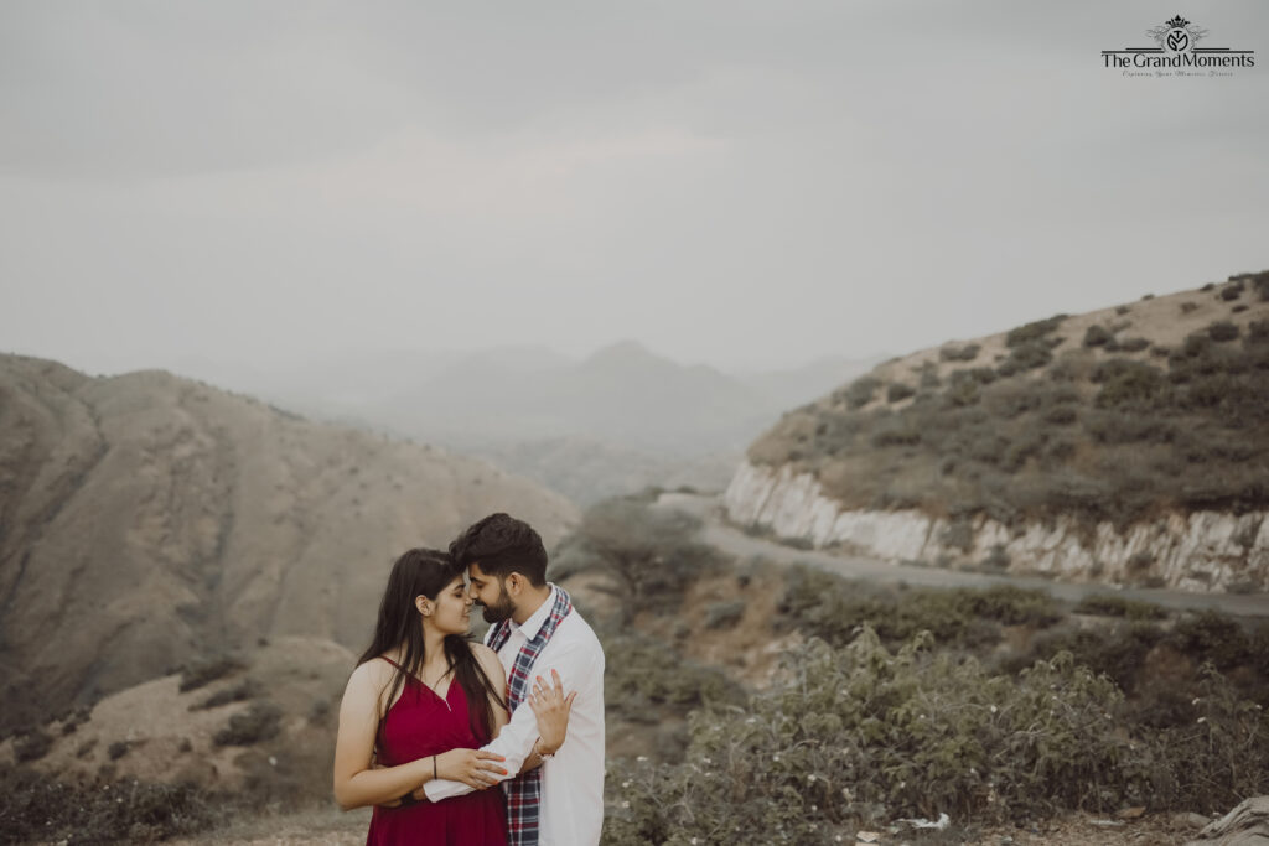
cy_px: 423
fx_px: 1234
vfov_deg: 37.9
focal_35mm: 35
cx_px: 634
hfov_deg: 54.4
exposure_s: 1/125
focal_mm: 35
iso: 250
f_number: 1.8
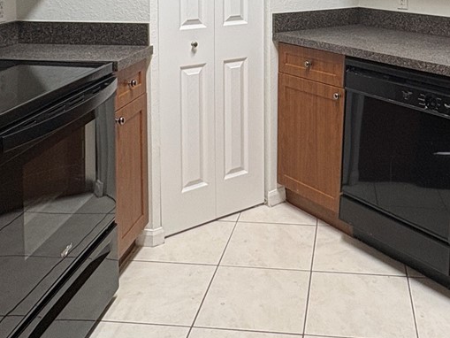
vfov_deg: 30.2
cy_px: -14
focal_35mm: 44
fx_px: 572
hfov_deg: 42.4
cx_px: 297
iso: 125
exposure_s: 1/60
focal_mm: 2.22
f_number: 2.2
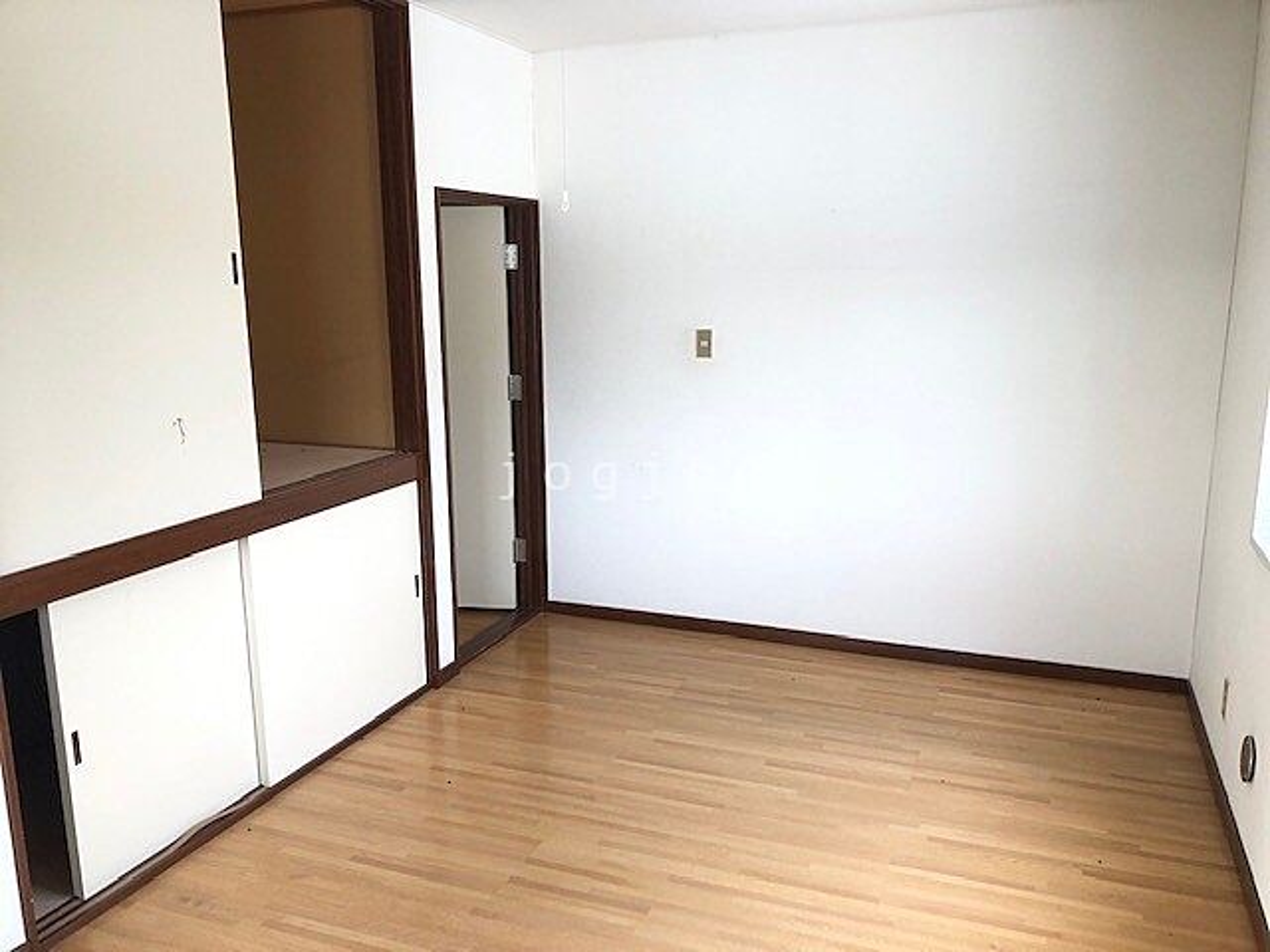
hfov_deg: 63.4
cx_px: 635
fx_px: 1027
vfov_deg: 49.7
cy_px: 476
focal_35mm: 28
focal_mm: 3.99
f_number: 1.8
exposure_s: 1/40
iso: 20
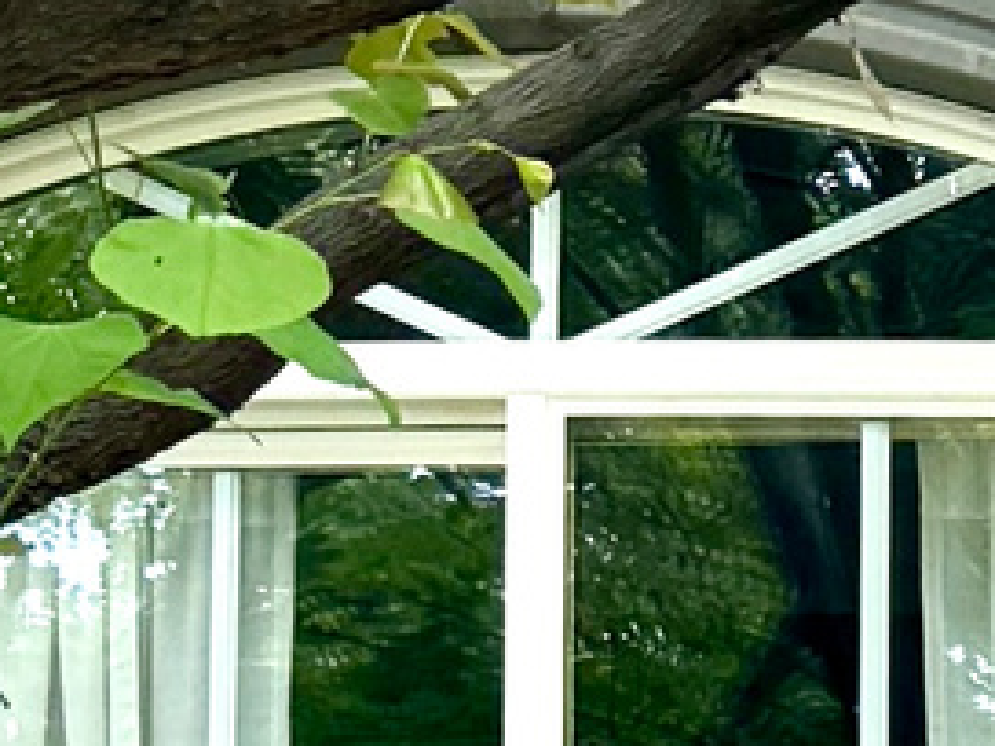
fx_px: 5203
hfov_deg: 8.9
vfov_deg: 8.1
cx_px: 2963
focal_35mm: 181
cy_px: 1075
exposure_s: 1/379
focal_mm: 6.76
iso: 80
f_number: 1.78
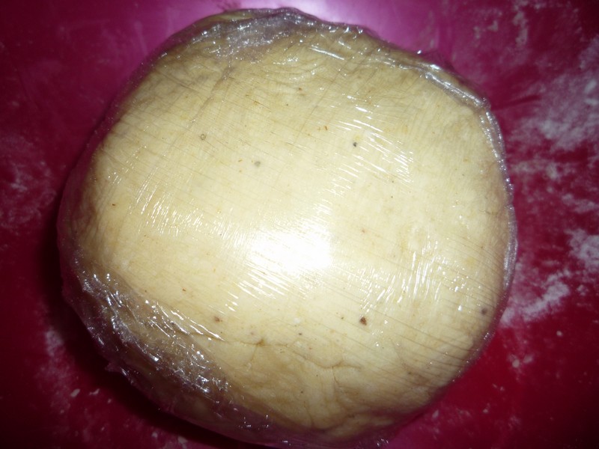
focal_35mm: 30
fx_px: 519
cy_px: 224
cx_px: 300
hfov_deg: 60.0
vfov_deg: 46.8
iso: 100
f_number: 4
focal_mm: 5.2
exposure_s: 1/30
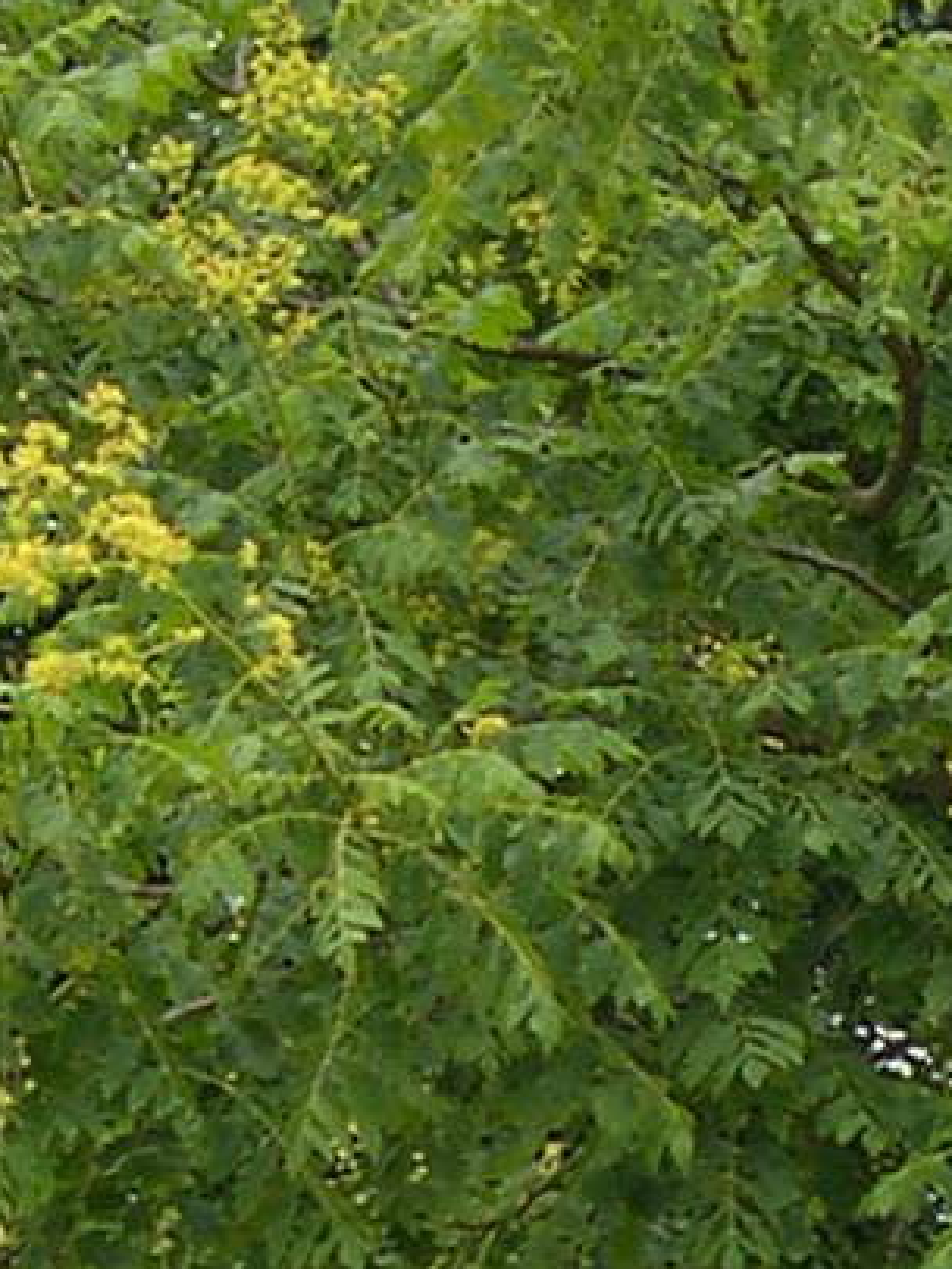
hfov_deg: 6.9
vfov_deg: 9.2
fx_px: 7806
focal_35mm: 213
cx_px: 1497
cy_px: 1573
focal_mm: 8
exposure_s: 1/513
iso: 100
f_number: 2.8
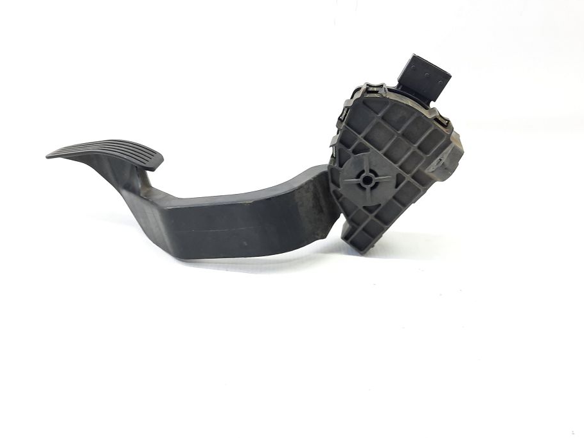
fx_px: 557
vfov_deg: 43.0
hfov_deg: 55.2
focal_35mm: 33
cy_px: 223
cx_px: 261
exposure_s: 1/50
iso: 125
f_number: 2
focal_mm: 4.6
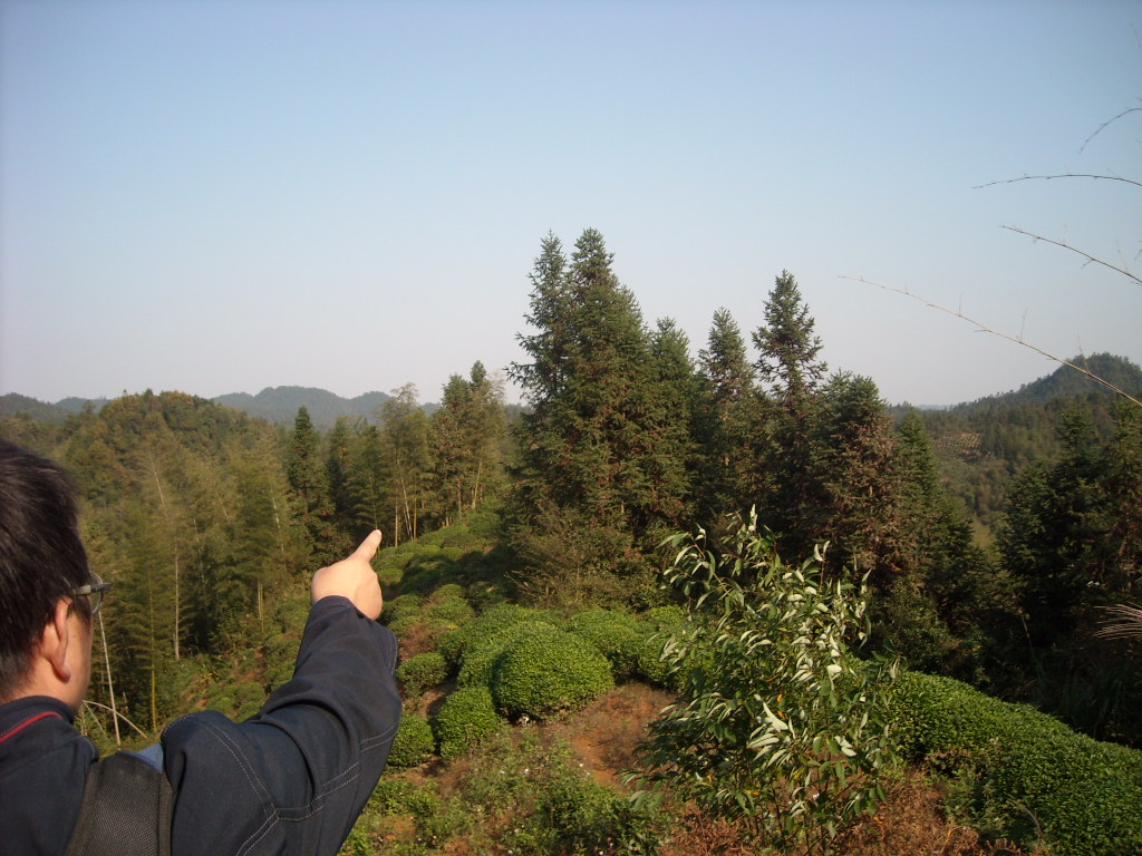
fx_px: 1155
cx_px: 571
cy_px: 428
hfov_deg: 52.6
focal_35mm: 35
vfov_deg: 40.7
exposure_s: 1/201
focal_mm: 5.7
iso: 64
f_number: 5.6
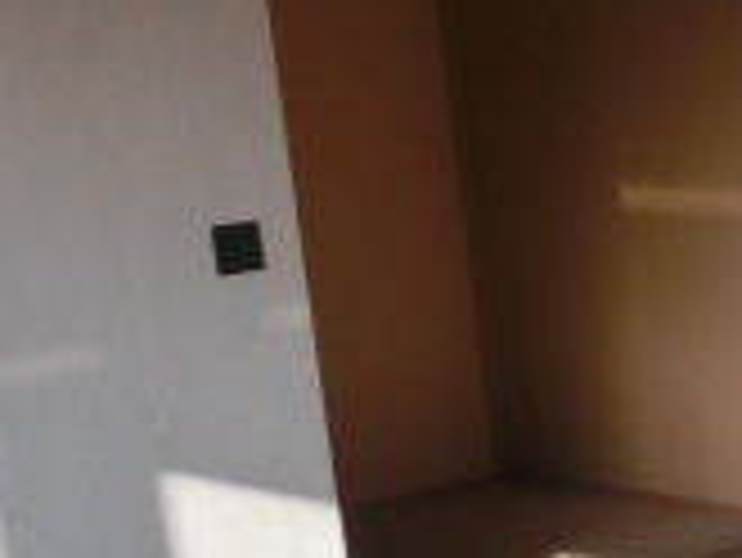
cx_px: 1331
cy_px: 495
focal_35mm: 93
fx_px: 1995
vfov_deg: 15.7
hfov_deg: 17.3
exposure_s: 1/250
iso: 80
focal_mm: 4.24
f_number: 3
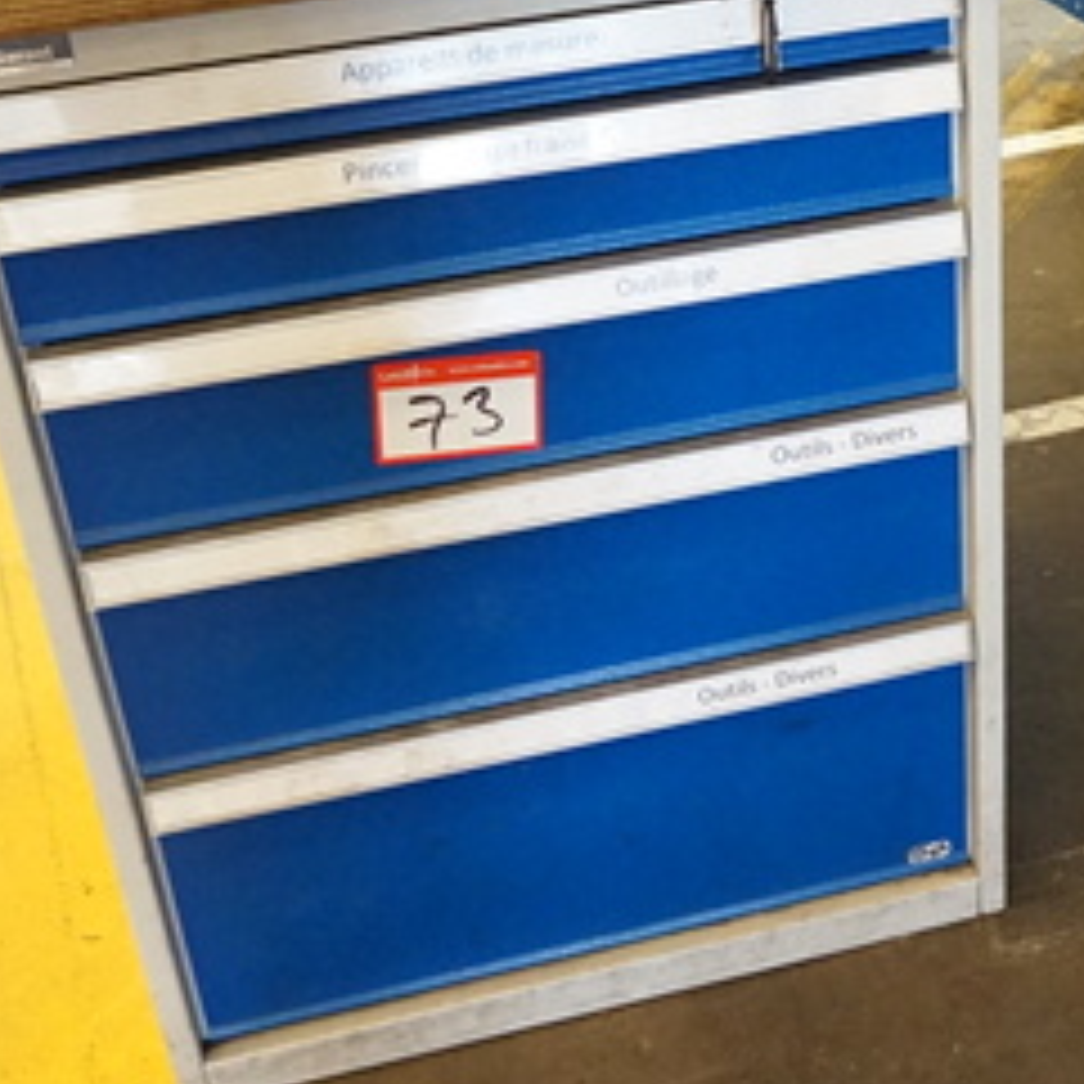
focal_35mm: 61
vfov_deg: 27.8
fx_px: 2161
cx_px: 940
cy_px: 292
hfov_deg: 27.3
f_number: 3.5
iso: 3200
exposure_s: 1/50
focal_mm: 16
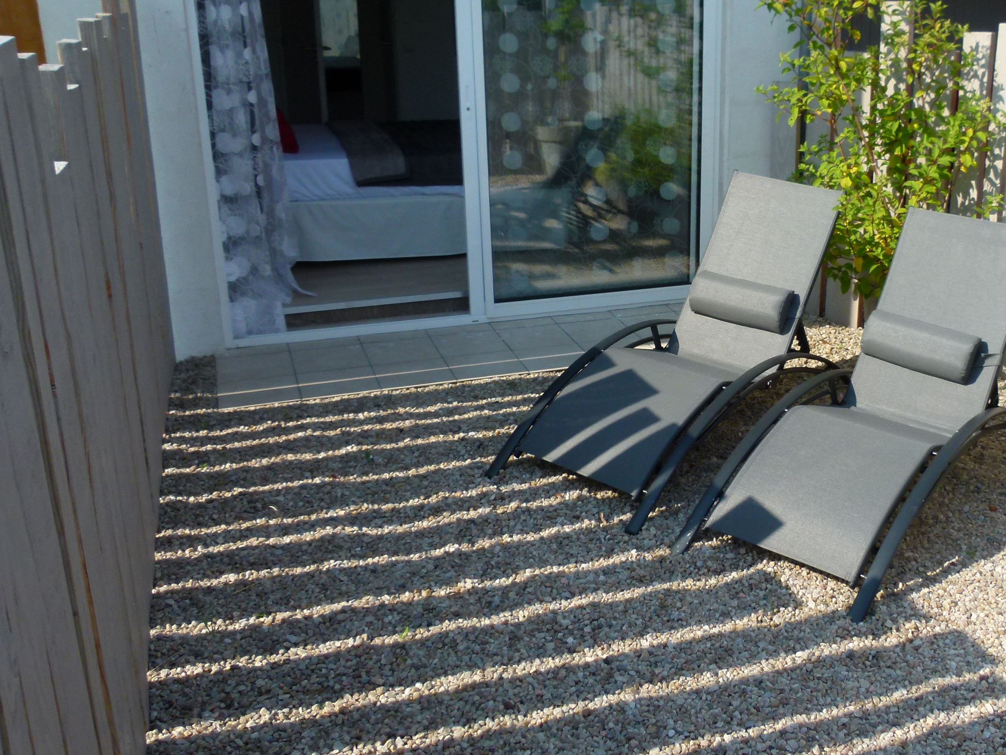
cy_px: 356
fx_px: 1046
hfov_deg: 49.8
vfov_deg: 39.6
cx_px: 724
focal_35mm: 36
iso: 100
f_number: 4
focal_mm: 4.5
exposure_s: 1/640
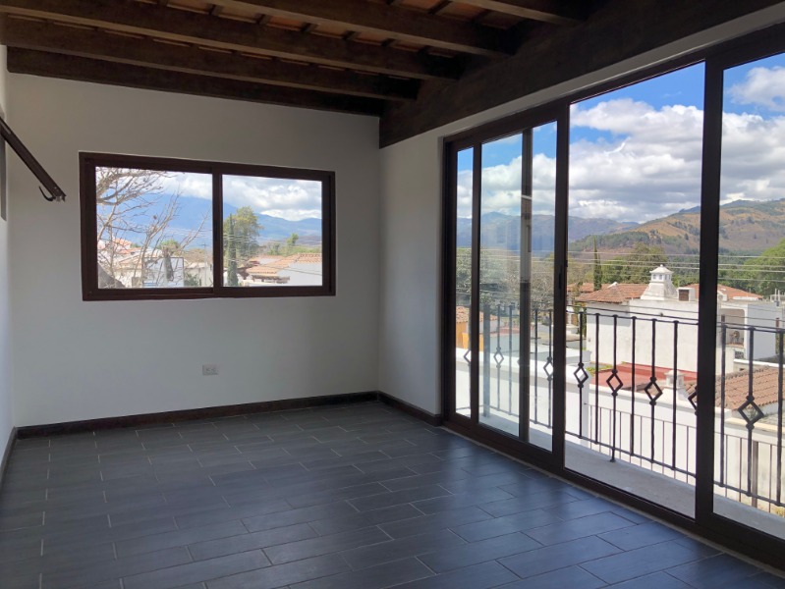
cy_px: 294
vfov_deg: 49.8
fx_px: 635
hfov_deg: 63.4
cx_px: 392
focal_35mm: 28
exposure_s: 1/1130
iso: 20
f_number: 1.8
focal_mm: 4
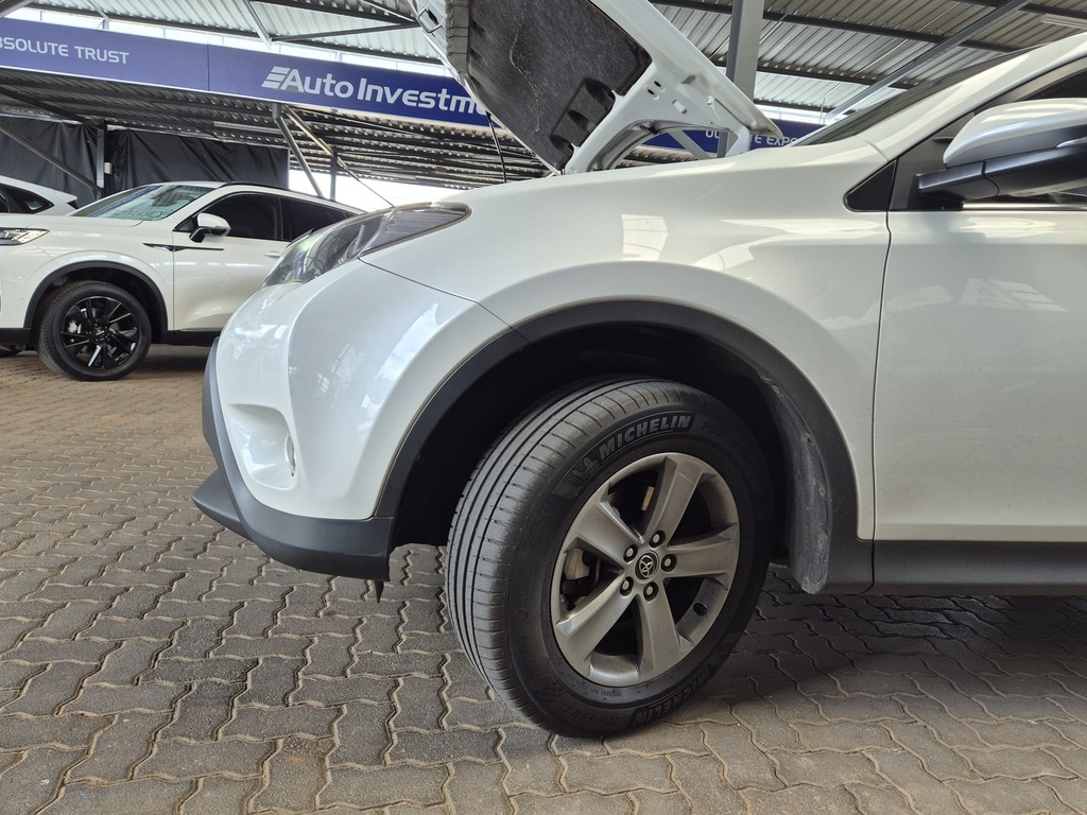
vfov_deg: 58.9
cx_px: 544
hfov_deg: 73.9
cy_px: 408
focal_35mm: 23
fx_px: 722
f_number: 1.8
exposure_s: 1/180
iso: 50
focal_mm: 5.4
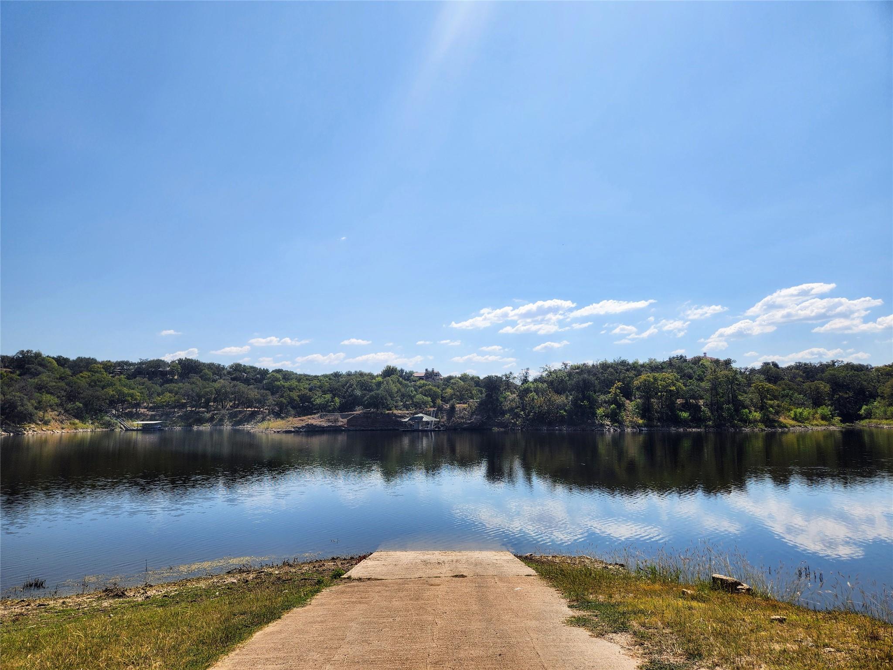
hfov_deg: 73.9
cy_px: 335
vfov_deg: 58.9
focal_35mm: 23
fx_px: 593
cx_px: 446
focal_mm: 5.4
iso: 20
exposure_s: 1/3464
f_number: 1.8
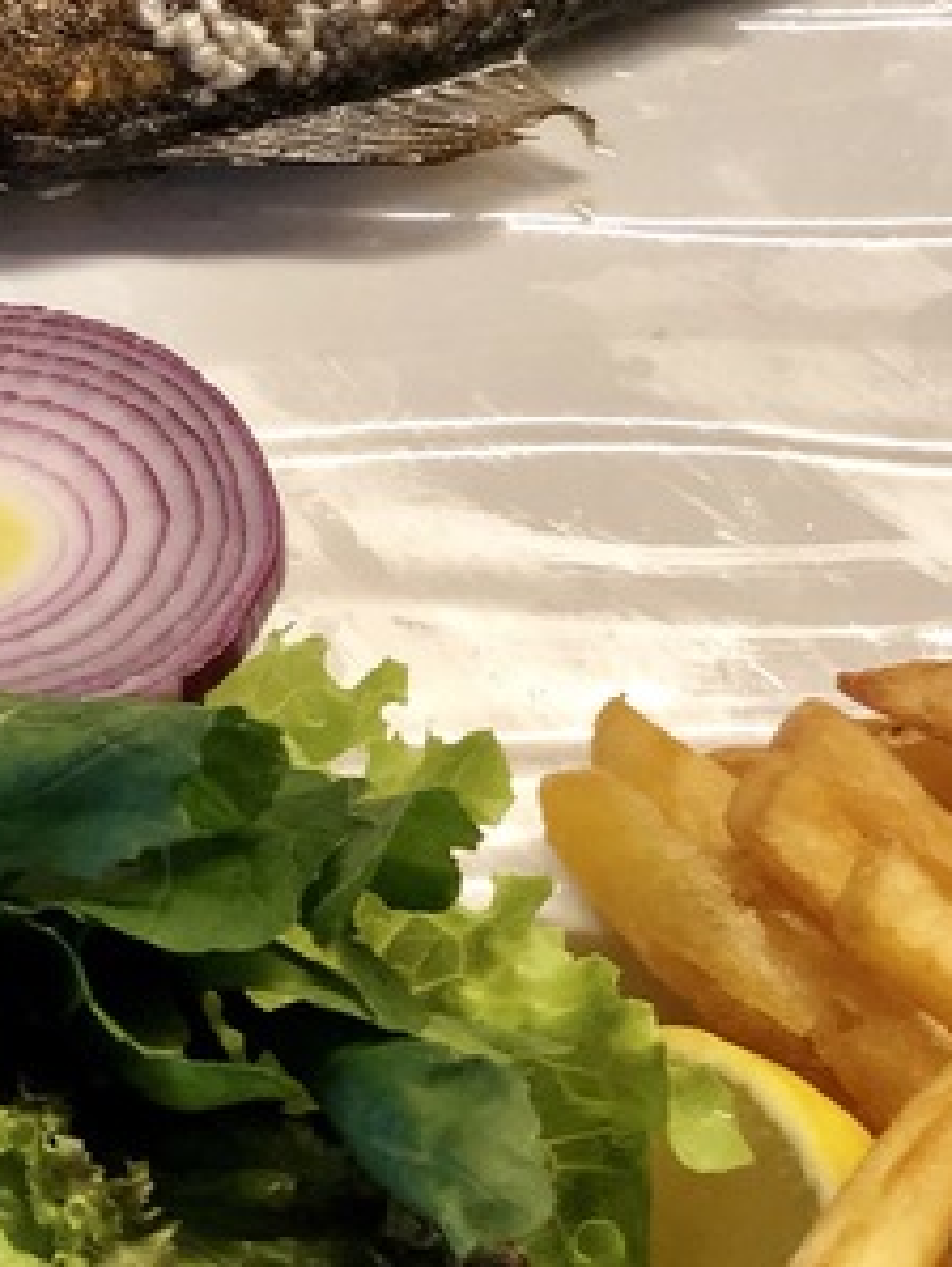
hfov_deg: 11.0
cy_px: 43
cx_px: -55
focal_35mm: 134
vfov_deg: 14.5
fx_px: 4907
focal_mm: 6
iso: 125
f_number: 2.4
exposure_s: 1/33
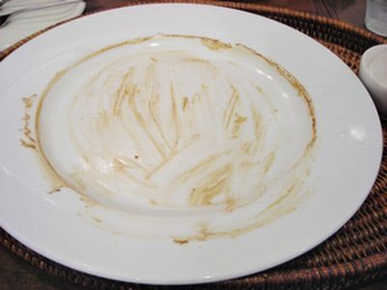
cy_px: 145
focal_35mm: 38
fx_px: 425
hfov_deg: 49.0
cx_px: 194
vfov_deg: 37.7
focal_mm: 6.3
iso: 53
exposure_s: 1/3.9
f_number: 3.2
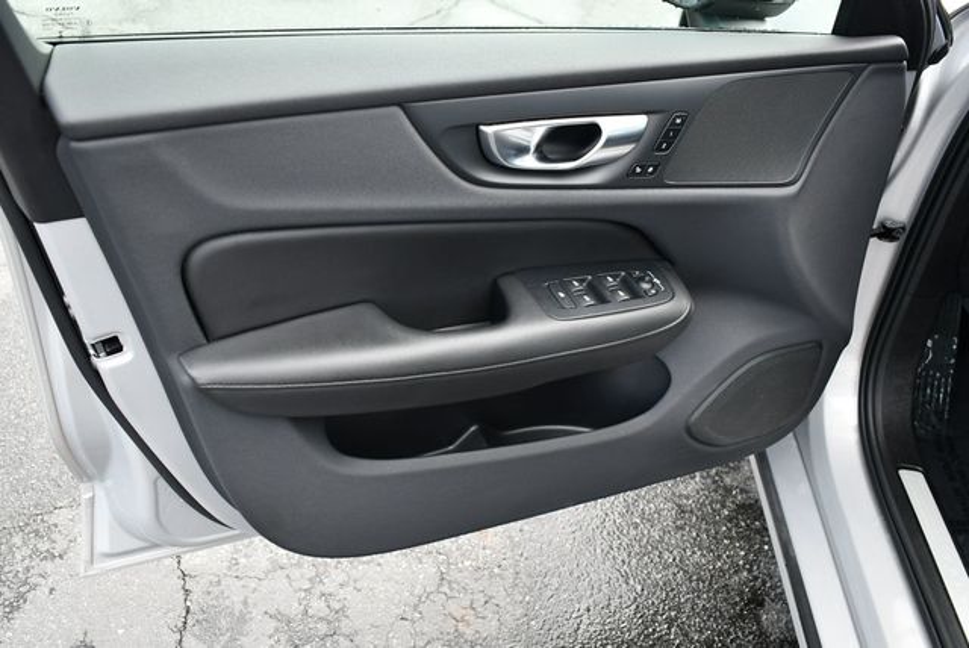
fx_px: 970
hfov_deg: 53.1
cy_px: 324
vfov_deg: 36.9
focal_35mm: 36
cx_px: 484
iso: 400
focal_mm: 18
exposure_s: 1/250
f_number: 4
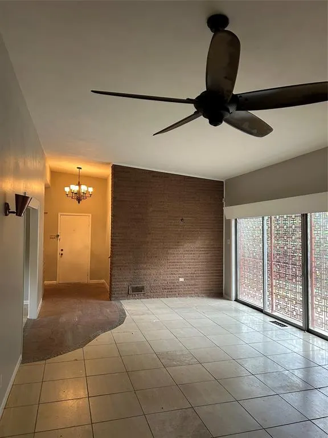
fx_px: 328
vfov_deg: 67.3
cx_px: 164
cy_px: 219
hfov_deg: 53.1
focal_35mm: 26
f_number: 1.5
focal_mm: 5.7
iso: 160
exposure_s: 1/60
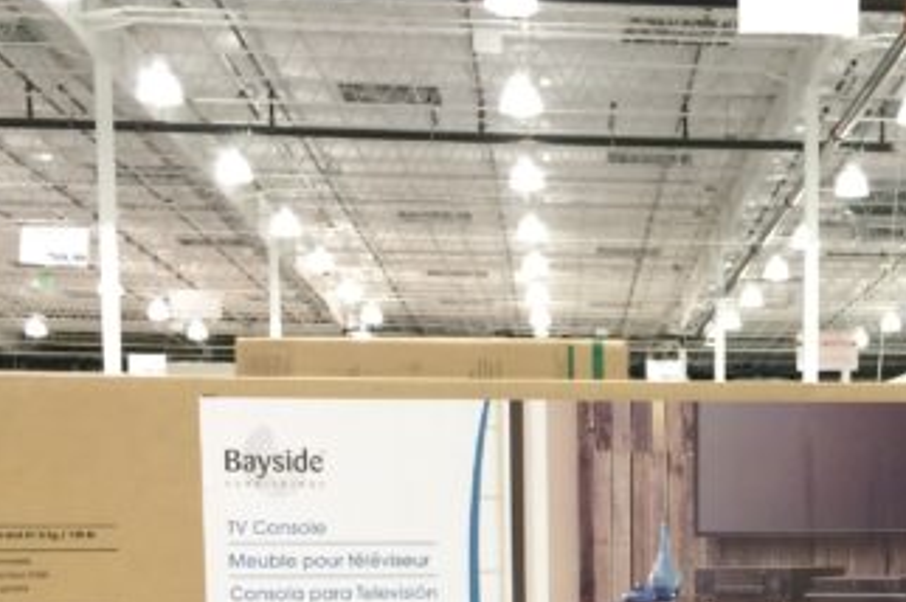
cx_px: 788
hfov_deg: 27.3
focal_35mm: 72
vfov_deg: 18.2
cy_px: 661
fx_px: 1810
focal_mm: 4.15
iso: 100
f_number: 2.2
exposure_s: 1/30
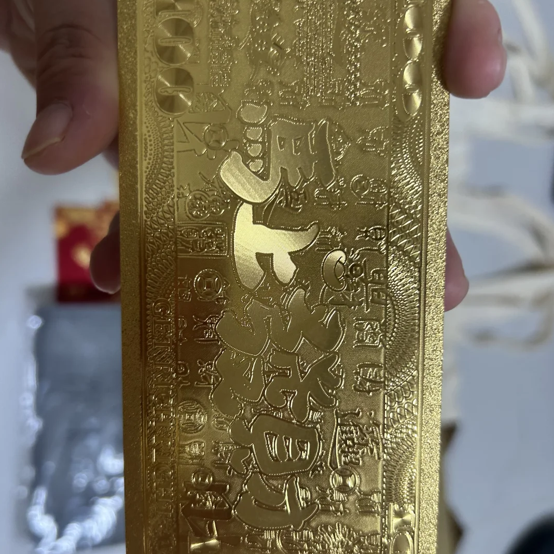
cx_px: 278
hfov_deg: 52.5
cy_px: 317
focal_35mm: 31
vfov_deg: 52.3
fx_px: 561
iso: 125
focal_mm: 5.7
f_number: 1.5
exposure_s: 1/50
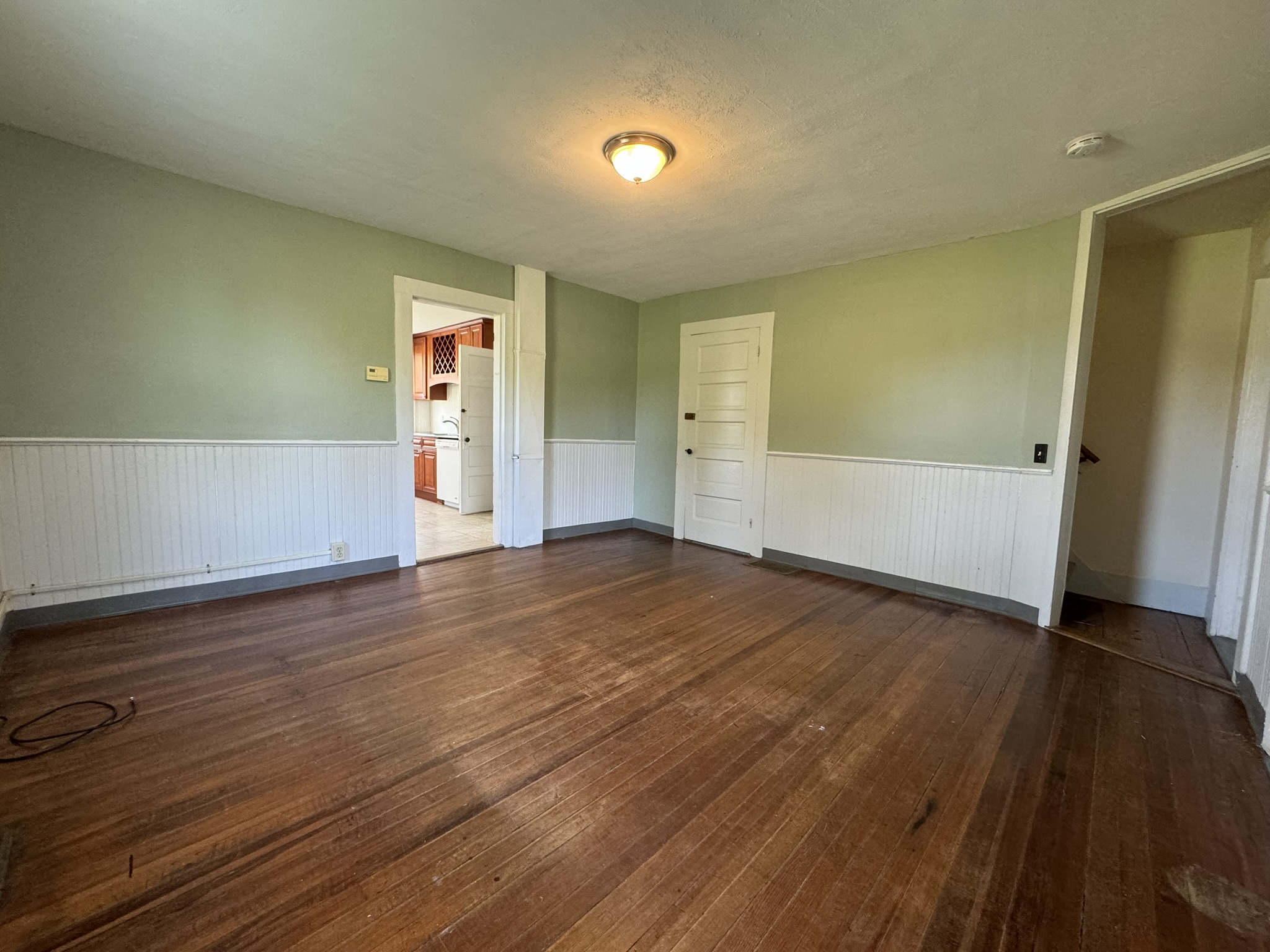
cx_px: 635
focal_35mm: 14
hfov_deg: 102.1
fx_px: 514
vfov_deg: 85.7
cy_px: 476
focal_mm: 2.22
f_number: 2.2
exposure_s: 1/60
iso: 250
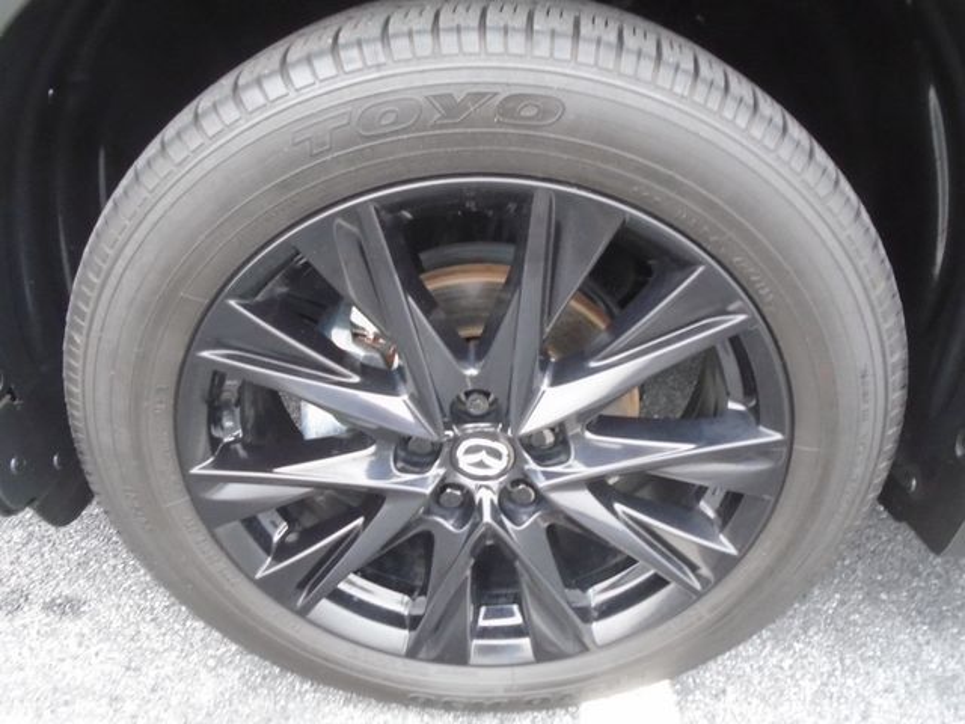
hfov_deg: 67.3
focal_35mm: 26
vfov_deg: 53.1
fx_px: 725
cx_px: 482
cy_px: 362
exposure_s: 1/25
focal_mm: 4.6
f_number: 3.2
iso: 400
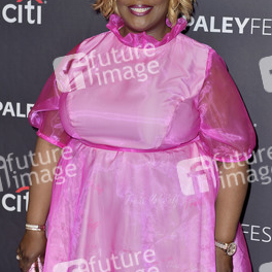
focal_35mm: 90
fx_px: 800
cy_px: 120
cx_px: 137
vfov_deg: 19.3
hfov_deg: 19.3
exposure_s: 1/250
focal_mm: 70
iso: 250
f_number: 5.6
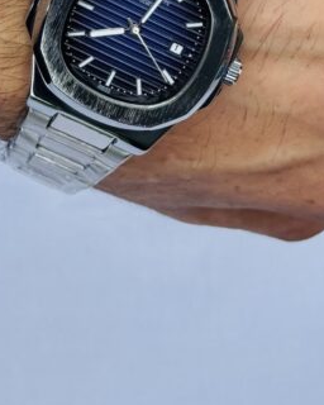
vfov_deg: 16.0
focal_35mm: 117
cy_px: -37
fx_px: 1402
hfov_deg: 13.2
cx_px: 182
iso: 64
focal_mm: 6.76
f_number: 1.78
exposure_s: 1/1597
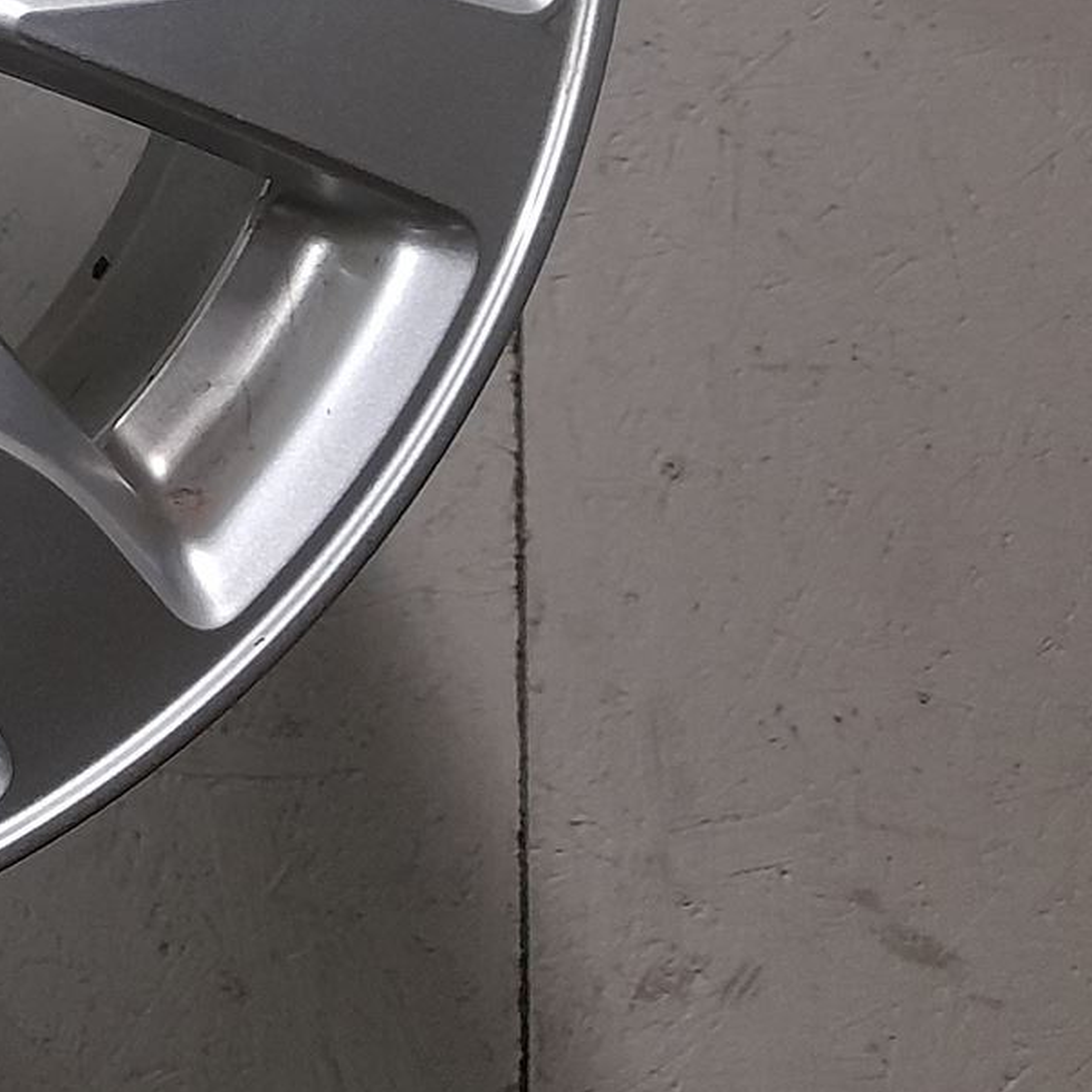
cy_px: -219
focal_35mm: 75
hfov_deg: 19.9
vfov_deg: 21.4
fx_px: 2677
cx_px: -560
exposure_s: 1/33
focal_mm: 4.6
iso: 400
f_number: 2
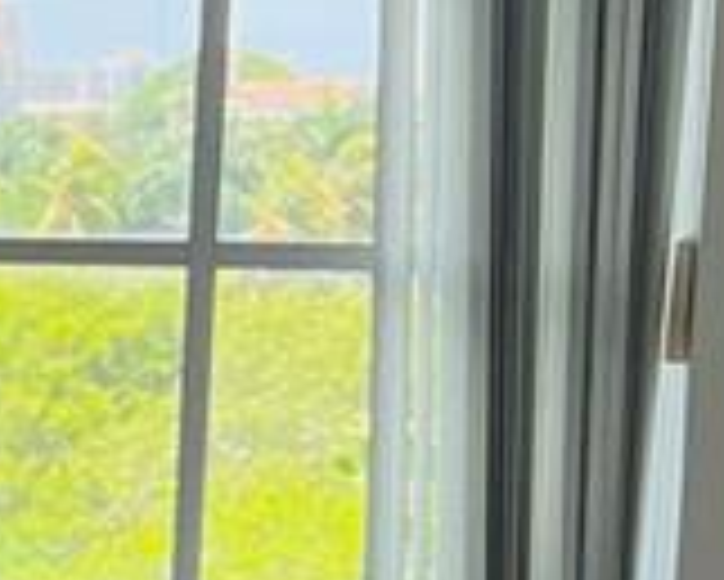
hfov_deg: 9.0
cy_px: 733
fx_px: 4052
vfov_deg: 8.1
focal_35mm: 189
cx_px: -1142
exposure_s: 1/342
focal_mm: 5.7
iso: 50
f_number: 1.5
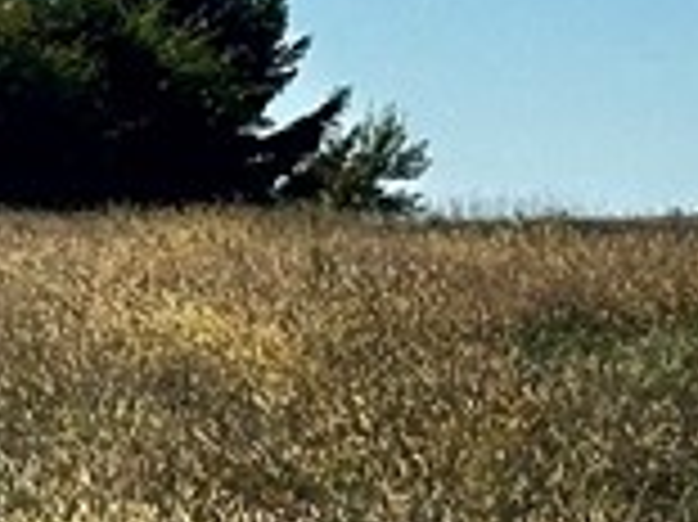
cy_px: 216
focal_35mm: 317
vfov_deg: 4.7
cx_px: -910
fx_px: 6387
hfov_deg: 6.0
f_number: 1.78
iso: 64
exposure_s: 1/8197
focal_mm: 6.86
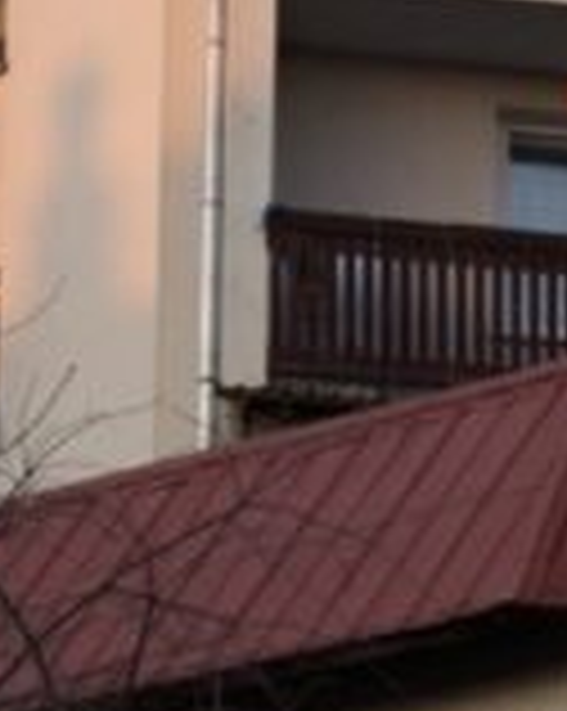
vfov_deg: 7.7
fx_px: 5032
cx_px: 1593
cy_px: 1449
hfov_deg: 6.0
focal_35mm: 239
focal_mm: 39.4
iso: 200
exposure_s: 1/125
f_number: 4.5
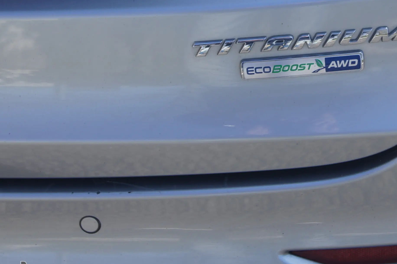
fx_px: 1213
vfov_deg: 12.3
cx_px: 284
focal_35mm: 110
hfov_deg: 18.5
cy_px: 23
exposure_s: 1/125
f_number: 7.1
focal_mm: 35
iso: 100
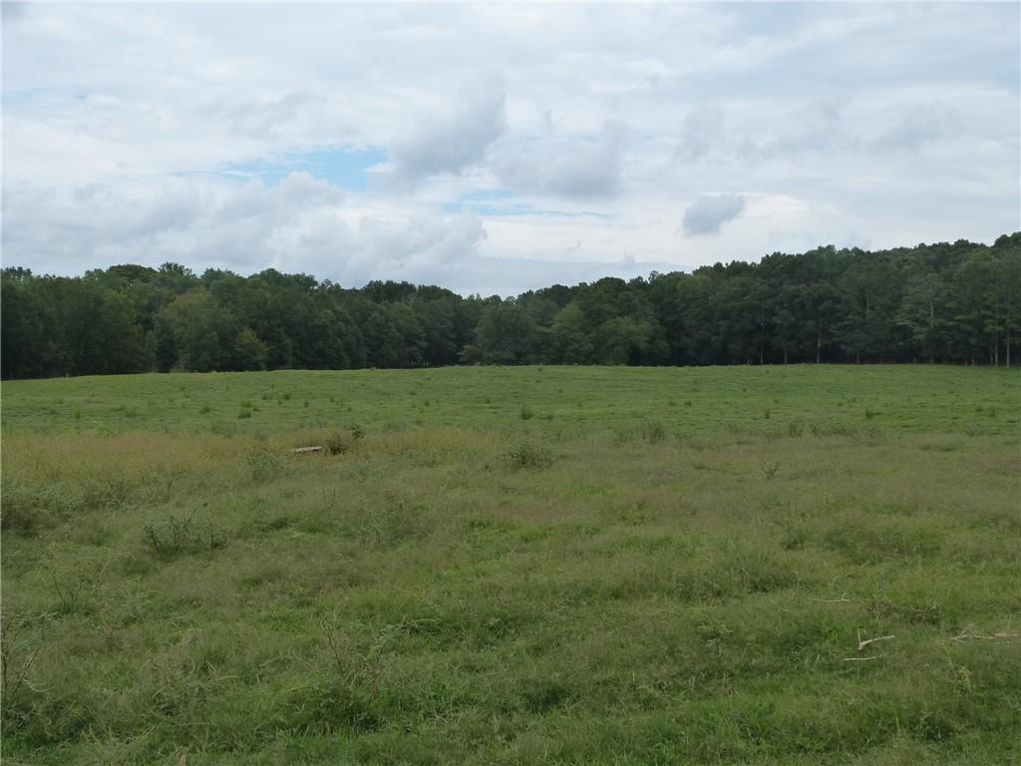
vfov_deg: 35.1
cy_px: 383
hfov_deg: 45.8
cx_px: 510
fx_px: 1209
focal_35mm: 41
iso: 160
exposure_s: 1/250
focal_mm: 7.3
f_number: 5.6
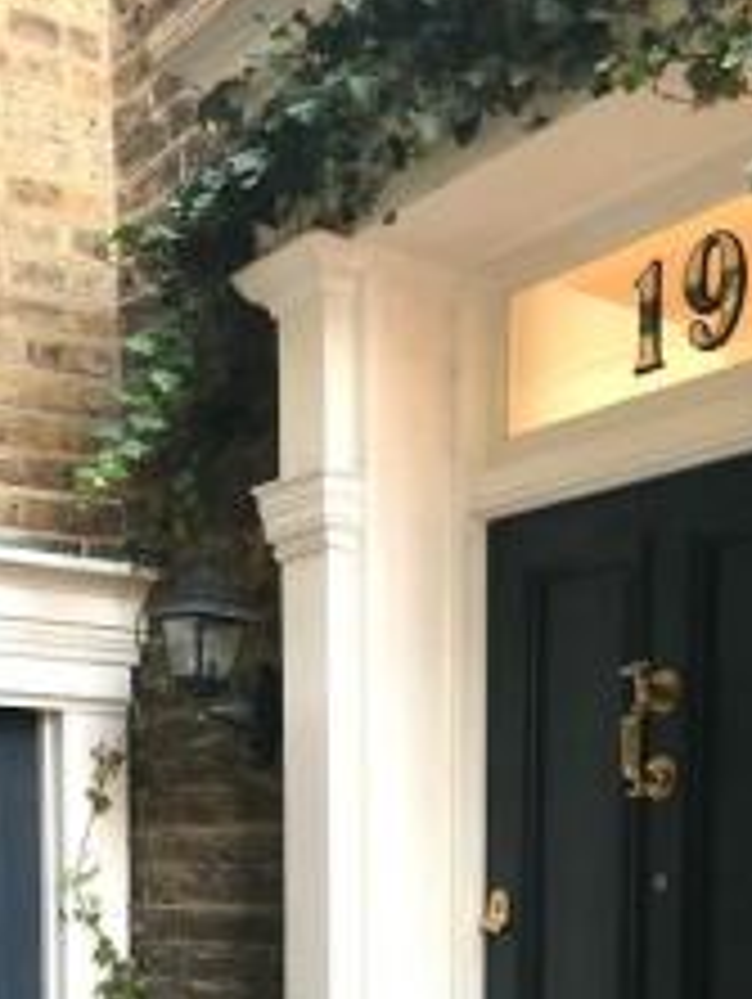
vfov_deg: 32.6
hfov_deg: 26.6
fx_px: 1590
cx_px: 360
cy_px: 956
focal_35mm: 55
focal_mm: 4
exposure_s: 1/15
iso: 100
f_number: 1.8
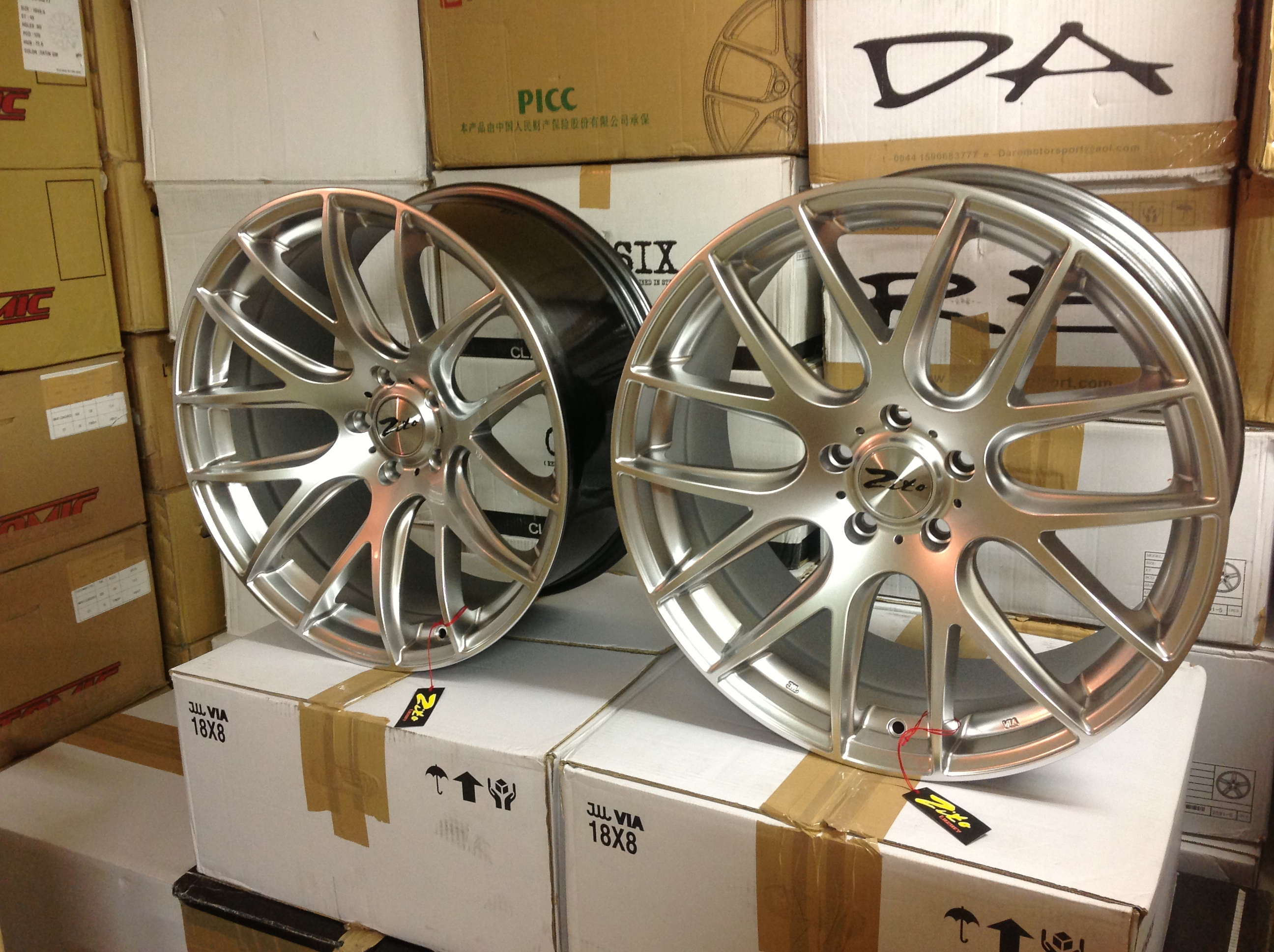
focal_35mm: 35
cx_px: 637
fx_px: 1286
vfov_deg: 40.6
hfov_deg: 52.7
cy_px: 476
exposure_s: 1/17
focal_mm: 4.28
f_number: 2.4
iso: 125
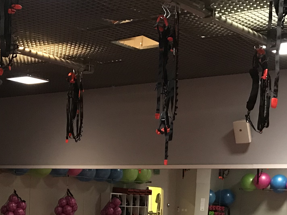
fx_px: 655
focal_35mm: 79
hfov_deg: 24.7
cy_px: 267
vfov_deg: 17.7
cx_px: 110
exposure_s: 1/13
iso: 100
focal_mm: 3.99
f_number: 1.8
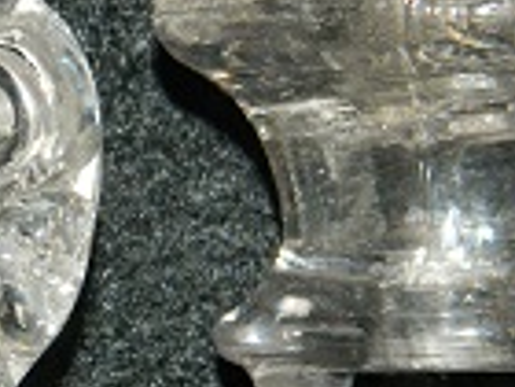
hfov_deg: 6.2
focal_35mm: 317
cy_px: 181
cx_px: 136
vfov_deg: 4.7
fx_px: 4716
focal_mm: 18.6
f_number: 4.5
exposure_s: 1/60
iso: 200
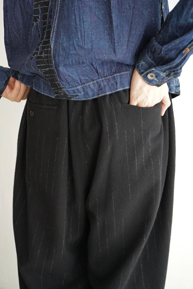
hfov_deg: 31.2
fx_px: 346
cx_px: 96
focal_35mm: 43
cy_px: 144
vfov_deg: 45.4
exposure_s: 1/200
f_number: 4
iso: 5000
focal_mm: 43
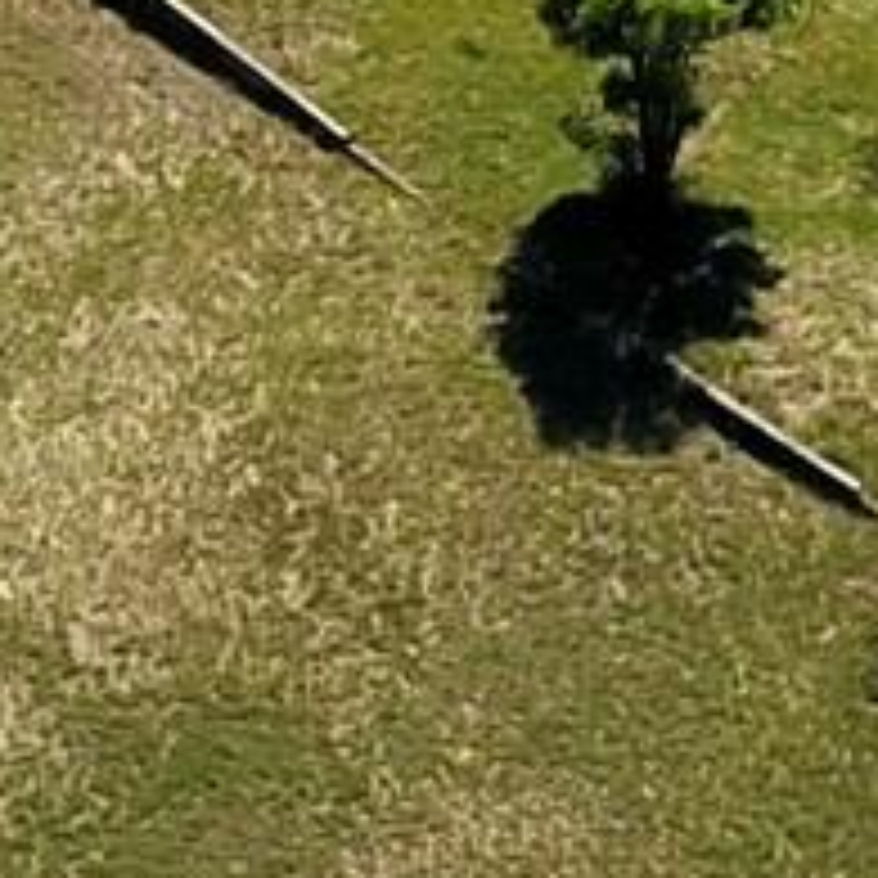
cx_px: -113
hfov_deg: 7.2
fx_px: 6916
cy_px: -2116
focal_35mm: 241
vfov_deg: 6.4
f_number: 2.2
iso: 100
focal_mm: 4.73
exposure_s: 1/125
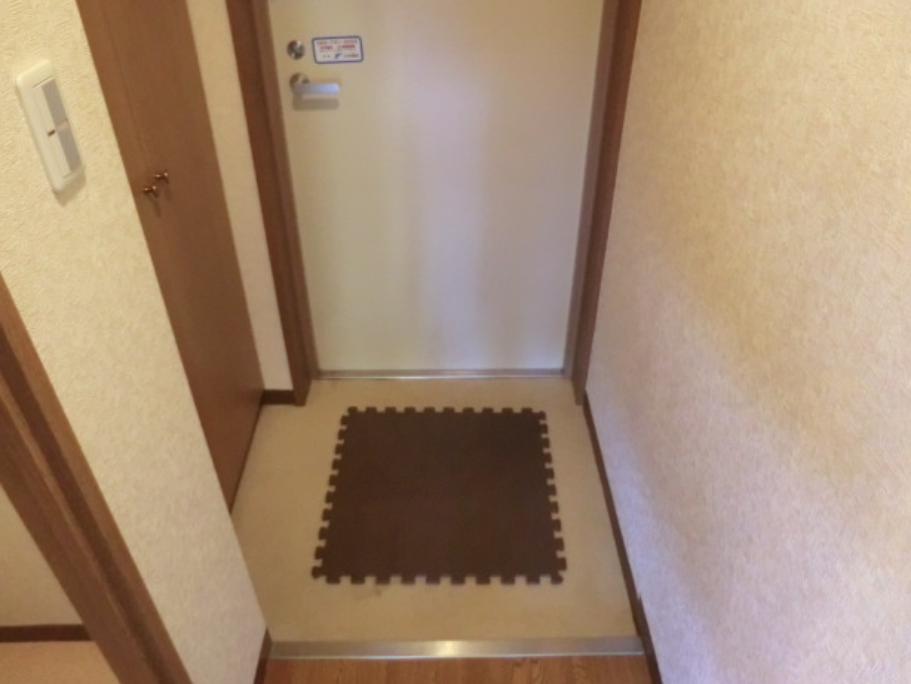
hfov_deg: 69.4
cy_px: 341
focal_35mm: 25
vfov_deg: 54.9
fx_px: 658
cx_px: 454
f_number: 3.2
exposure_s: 1/40
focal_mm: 4.3
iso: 800
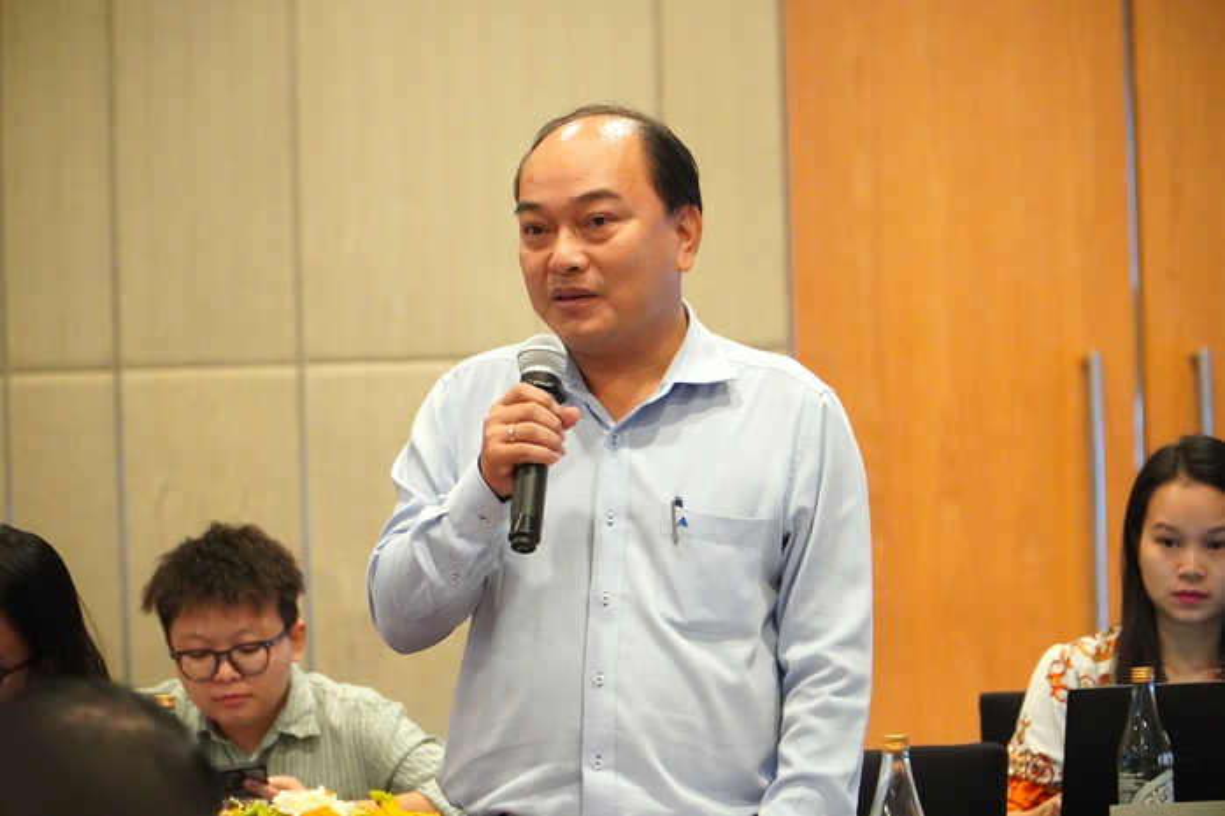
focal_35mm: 158
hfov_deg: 13.0
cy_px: 408
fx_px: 5358
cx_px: 612
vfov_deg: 8.7
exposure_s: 1/160
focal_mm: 105
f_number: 4
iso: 6400
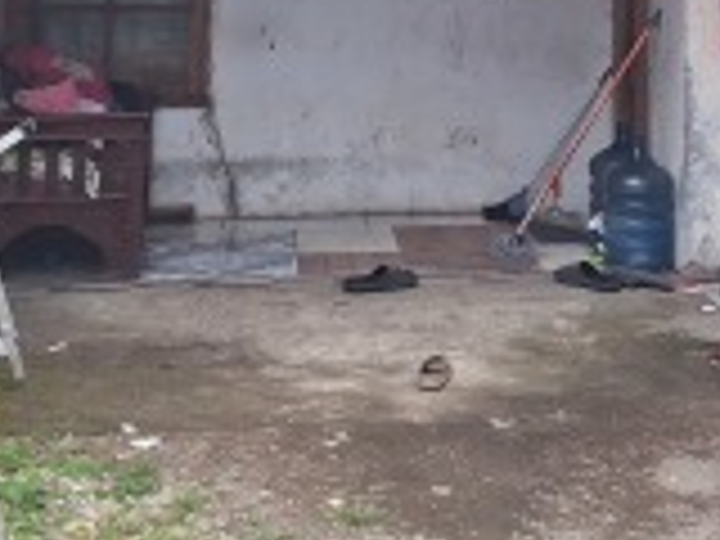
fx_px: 1830
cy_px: -256
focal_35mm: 88
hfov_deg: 22.2
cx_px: 488
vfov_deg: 15.5
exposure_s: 1/758
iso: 40
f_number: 1.8
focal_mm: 5.54
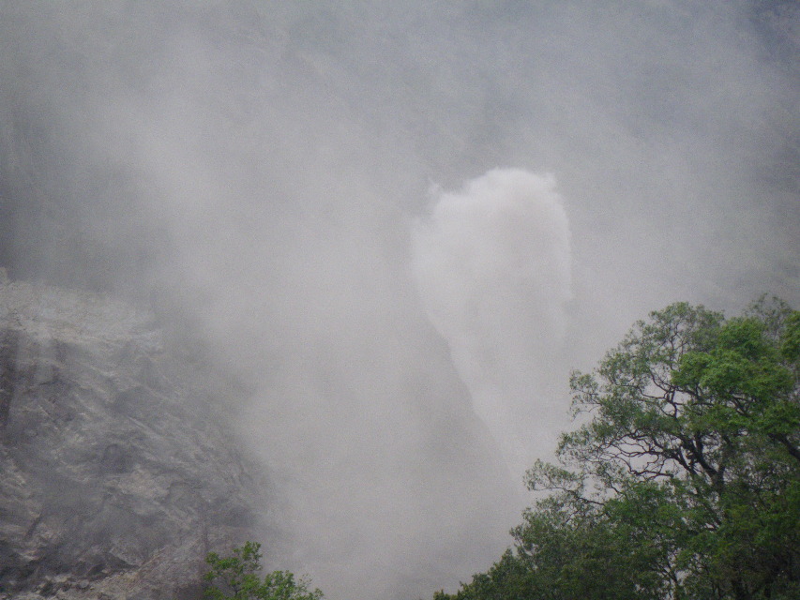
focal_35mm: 140
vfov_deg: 10.6
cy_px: 300
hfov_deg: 14.1
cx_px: 400
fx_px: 3236
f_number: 5.5
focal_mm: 25
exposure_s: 1/250
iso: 320
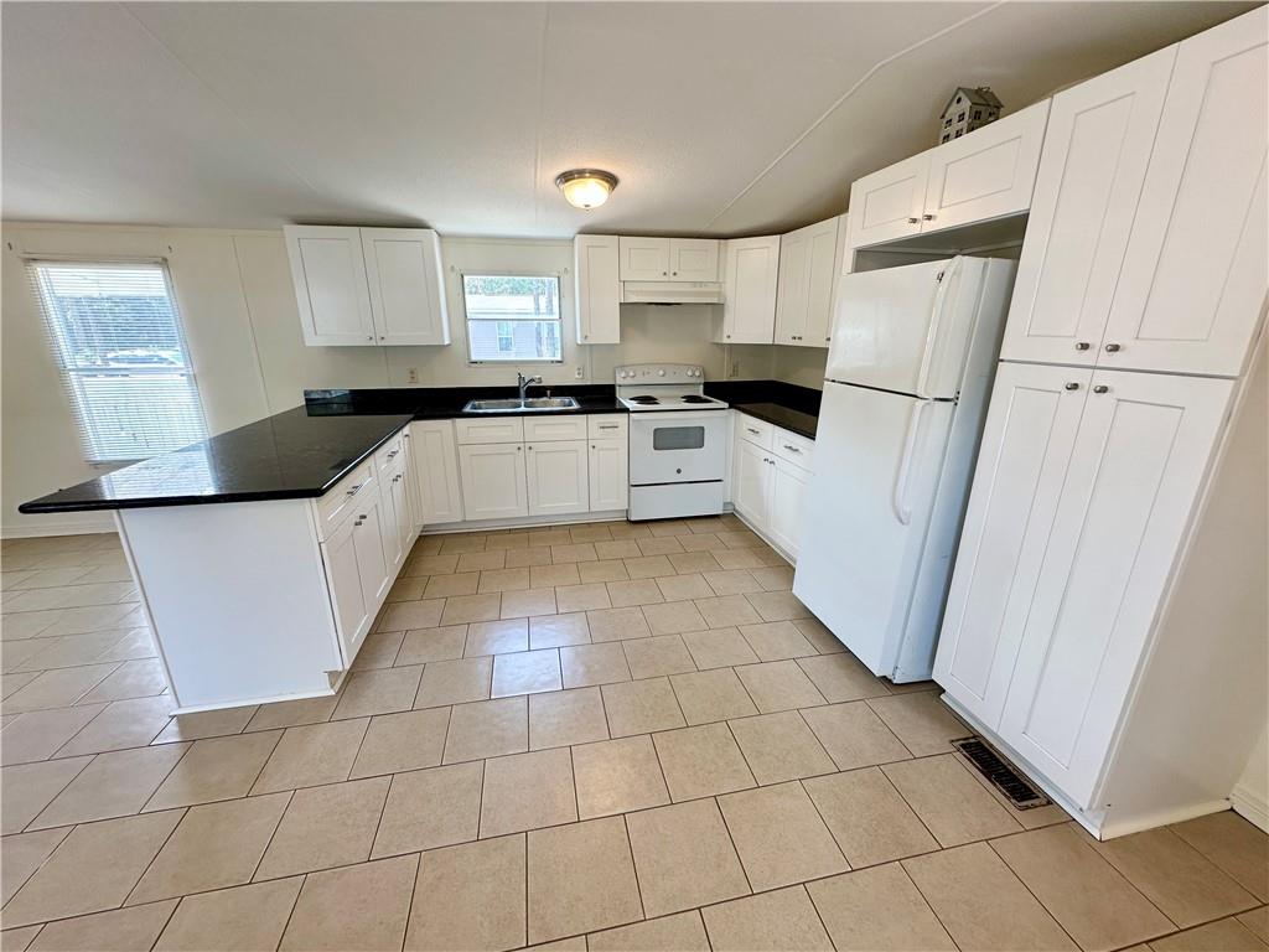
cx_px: 634
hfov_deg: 102.1
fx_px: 513
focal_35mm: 14
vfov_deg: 85.7
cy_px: 476
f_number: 2.2
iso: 100
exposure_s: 1/120
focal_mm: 2.22
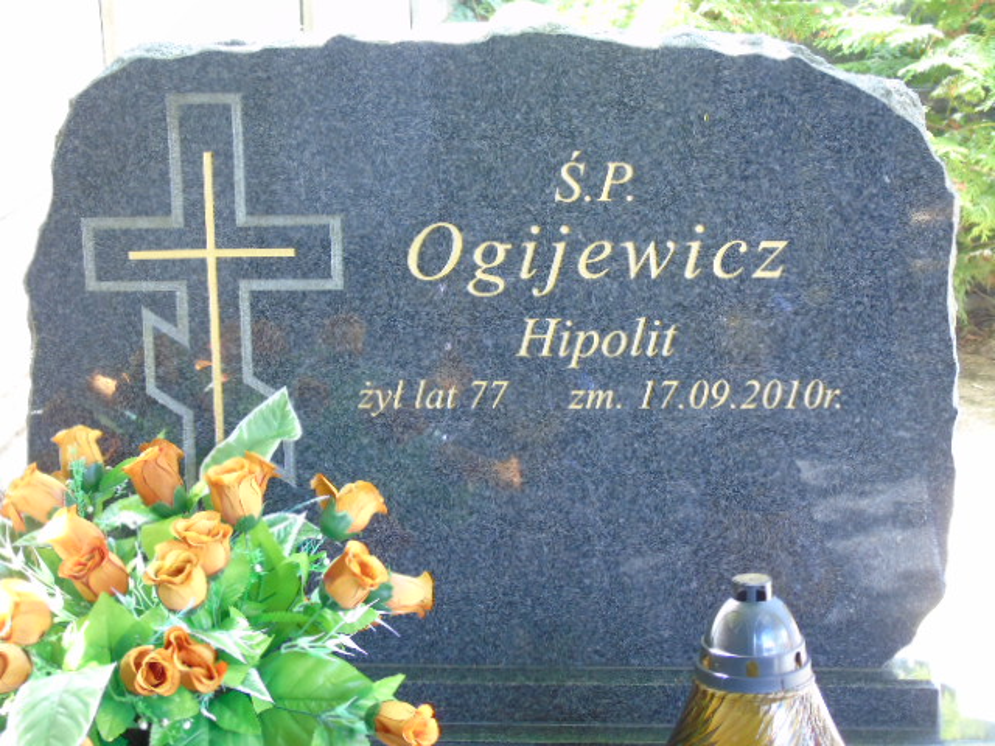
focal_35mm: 94
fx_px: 2702
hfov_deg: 20.9
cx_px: 498
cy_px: 373
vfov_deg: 15.7
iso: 400
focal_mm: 17
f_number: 4.3
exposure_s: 1/30
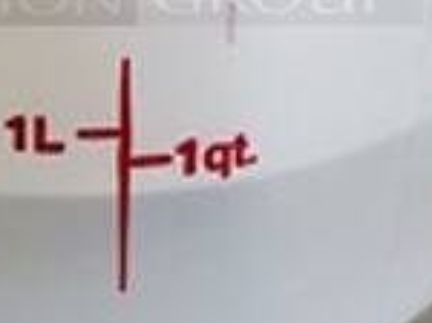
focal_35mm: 106
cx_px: 104
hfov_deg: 18.4
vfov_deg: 13.3
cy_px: -127
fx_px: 1321
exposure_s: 1/50
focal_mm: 4.3
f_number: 1.5
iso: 500
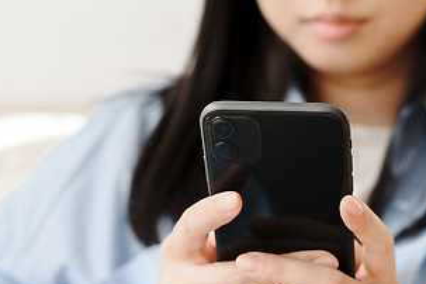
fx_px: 1171
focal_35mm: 99
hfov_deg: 20.6
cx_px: 210
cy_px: 157
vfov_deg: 13.8
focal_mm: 50
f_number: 2.2
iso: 100
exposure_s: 1/160
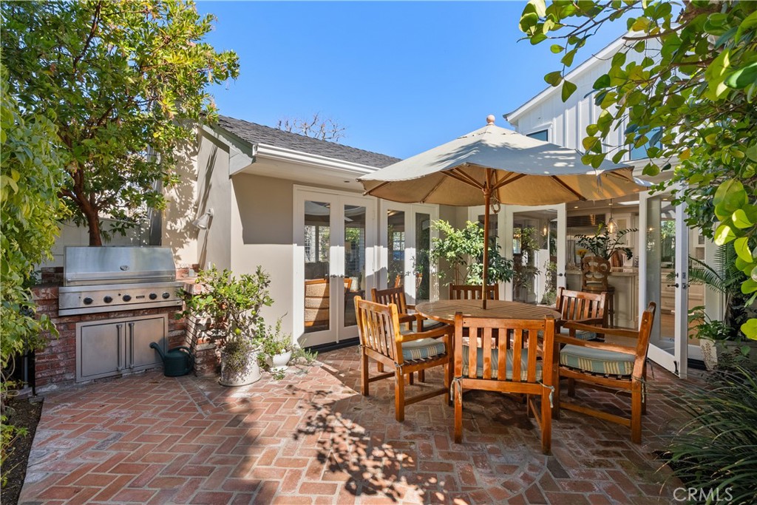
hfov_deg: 96.7
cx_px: 378
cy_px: 252
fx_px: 336
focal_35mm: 16
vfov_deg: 73.8
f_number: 9
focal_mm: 16
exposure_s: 1/200
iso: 640
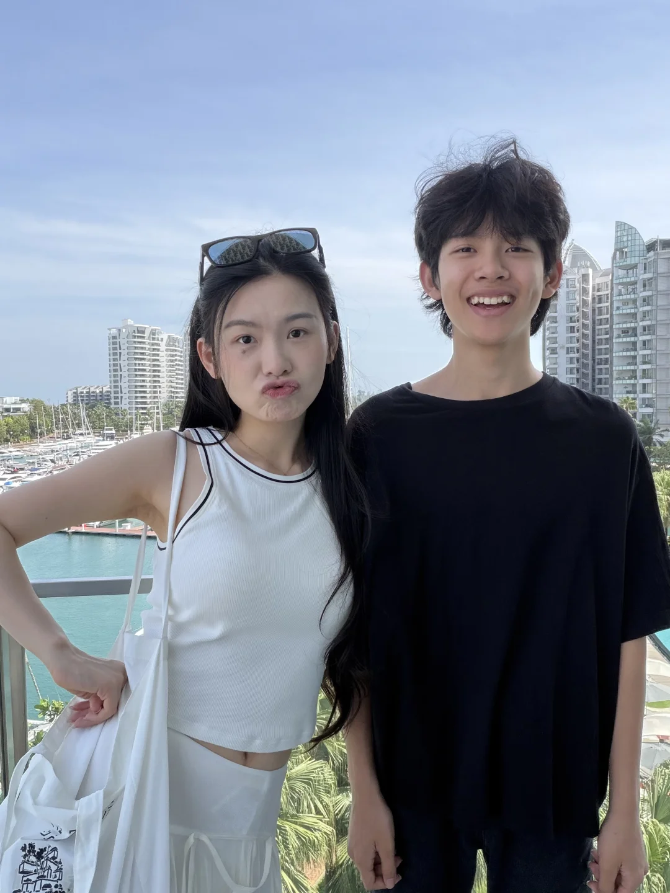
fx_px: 774
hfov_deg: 46.8
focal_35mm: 30
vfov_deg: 60.0
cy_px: 446
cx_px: 335
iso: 40
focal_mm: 2.71
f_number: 1.9
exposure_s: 1/590
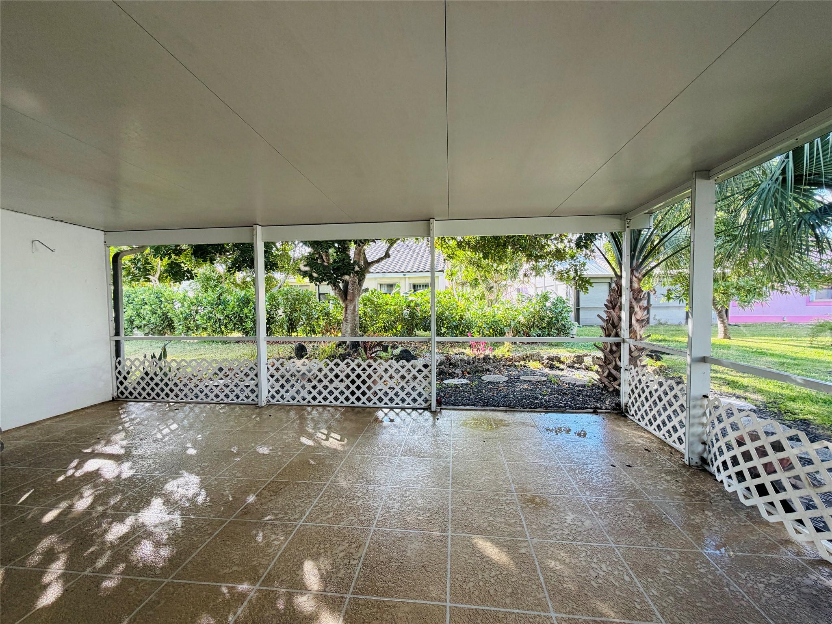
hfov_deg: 102.1
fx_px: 336
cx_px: 416
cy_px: 312
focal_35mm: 14
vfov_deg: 85.7
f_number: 2.2
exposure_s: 1/121
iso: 125
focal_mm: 2.22
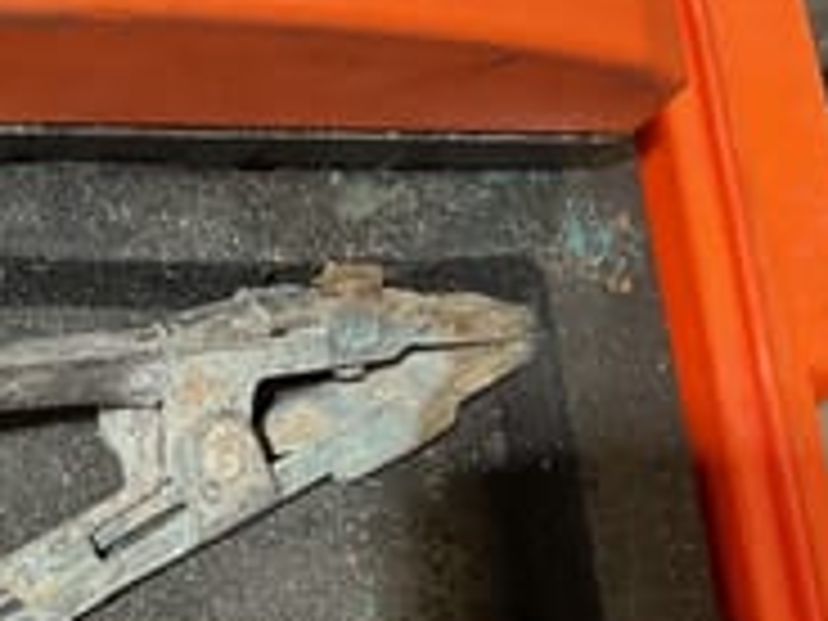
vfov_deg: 18.7
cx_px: -256
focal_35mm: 79
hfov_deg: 22.1
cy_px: 308
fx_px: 1890
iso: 125
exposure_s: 1/50
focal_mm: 3
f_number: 1.8
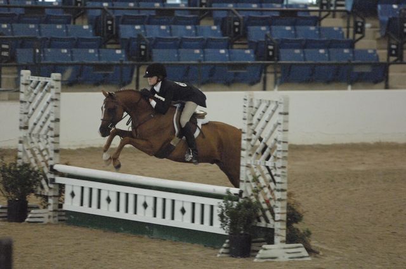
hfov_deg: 6.9
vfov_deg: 4.6
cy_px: 134
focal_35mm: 300
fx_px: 3379
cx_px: 203
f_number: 2.8
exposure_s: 1/320
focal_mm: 200
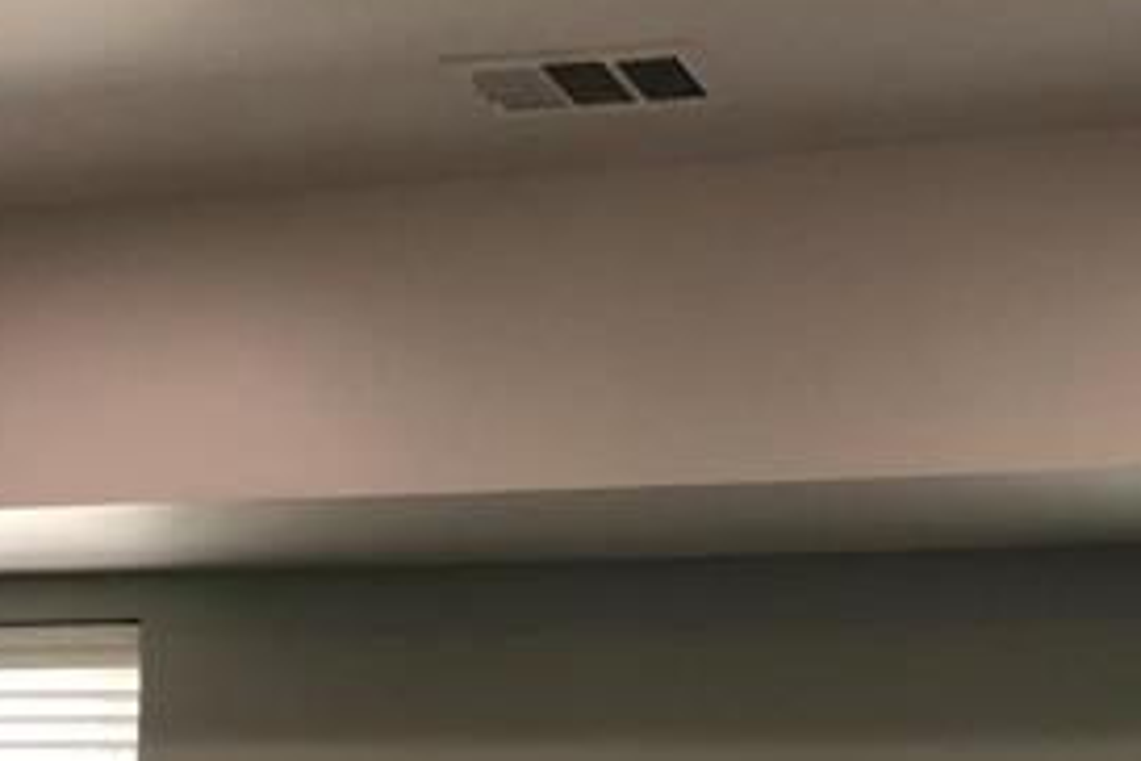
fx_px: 2599
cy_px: 1355
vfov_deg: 14.7
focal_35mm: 82
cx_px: 773
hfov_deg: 24.6
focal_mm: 4
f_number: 1.8
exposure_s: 1/40
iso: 25
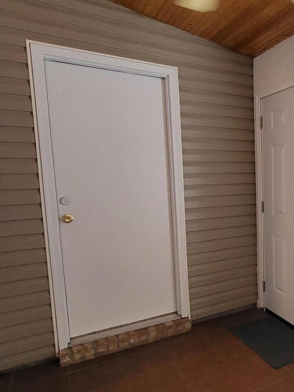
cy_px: 211
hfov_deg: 42.2
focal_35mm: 28
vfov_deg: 63.4
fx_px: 317
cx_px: 301
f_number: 2.2
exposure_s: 1/60
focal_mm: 1.74
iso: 200
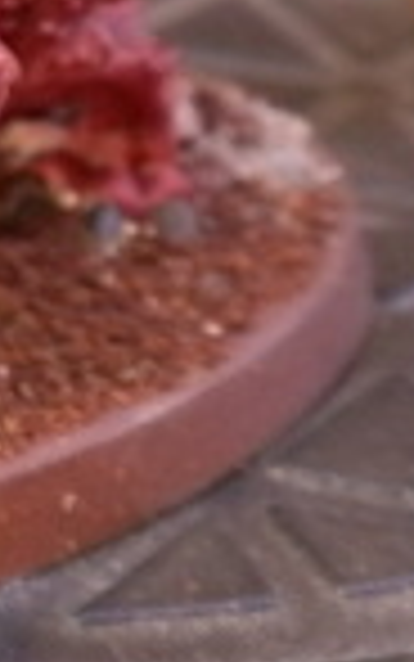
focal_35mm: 108
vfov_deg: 18.8
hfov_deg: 10.6
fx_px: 1948
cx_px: -544
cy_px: 5
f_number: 3.1
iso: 400
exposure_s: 1/50
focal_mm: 5
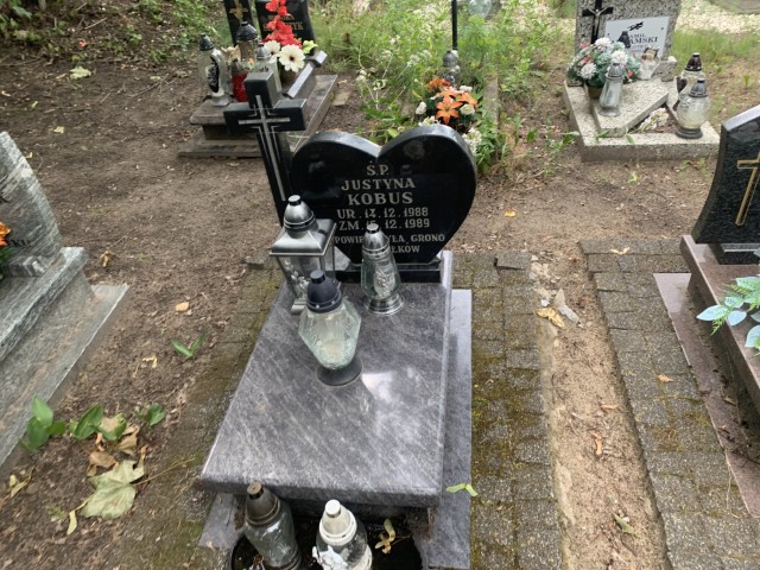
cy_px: 285
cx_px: 380
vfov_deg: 53.1
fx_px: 571
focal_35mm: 26
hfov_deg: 67.3
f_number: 1.8
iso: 50
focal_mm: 4.25
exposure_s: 1/121
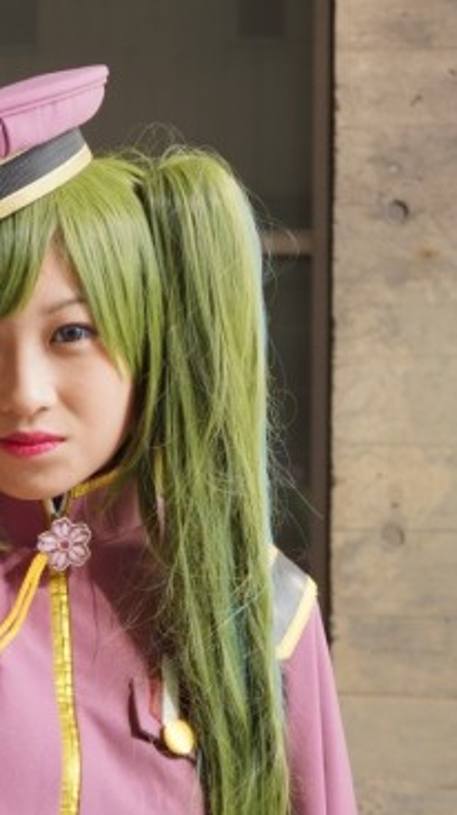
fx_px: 1791
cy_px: 406
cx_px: 16
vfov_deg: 25.6
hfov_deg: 14.3
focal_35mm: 83
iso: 100
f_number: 4.5
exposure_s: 1/160
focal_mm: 35
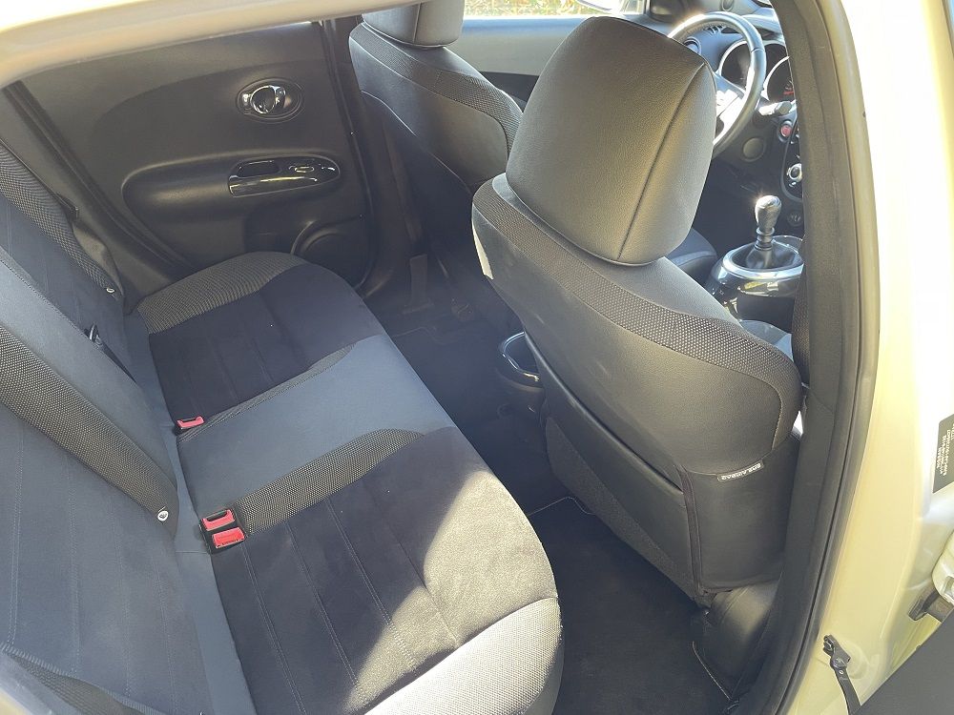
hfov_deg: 67.3
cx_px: 477
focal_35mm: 26
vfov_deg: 53.1
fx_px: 717
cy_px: 358
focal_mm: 4.2
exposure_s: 1/60
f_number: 1.6
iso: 160
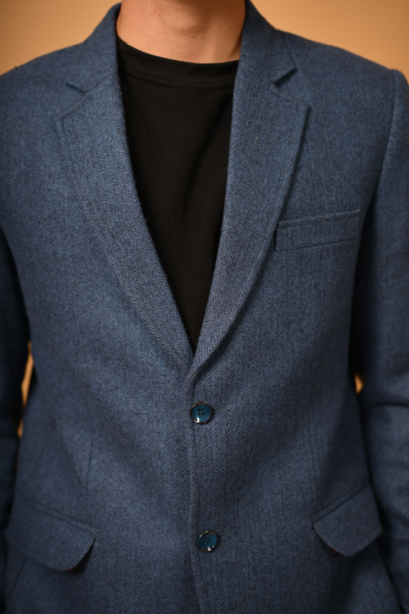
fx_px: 852
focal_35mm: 50
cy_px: 307
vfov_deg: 39.6
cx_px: 204
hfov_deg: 27.0
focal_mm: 50
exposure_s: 1/1000
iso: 160
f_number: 2.2
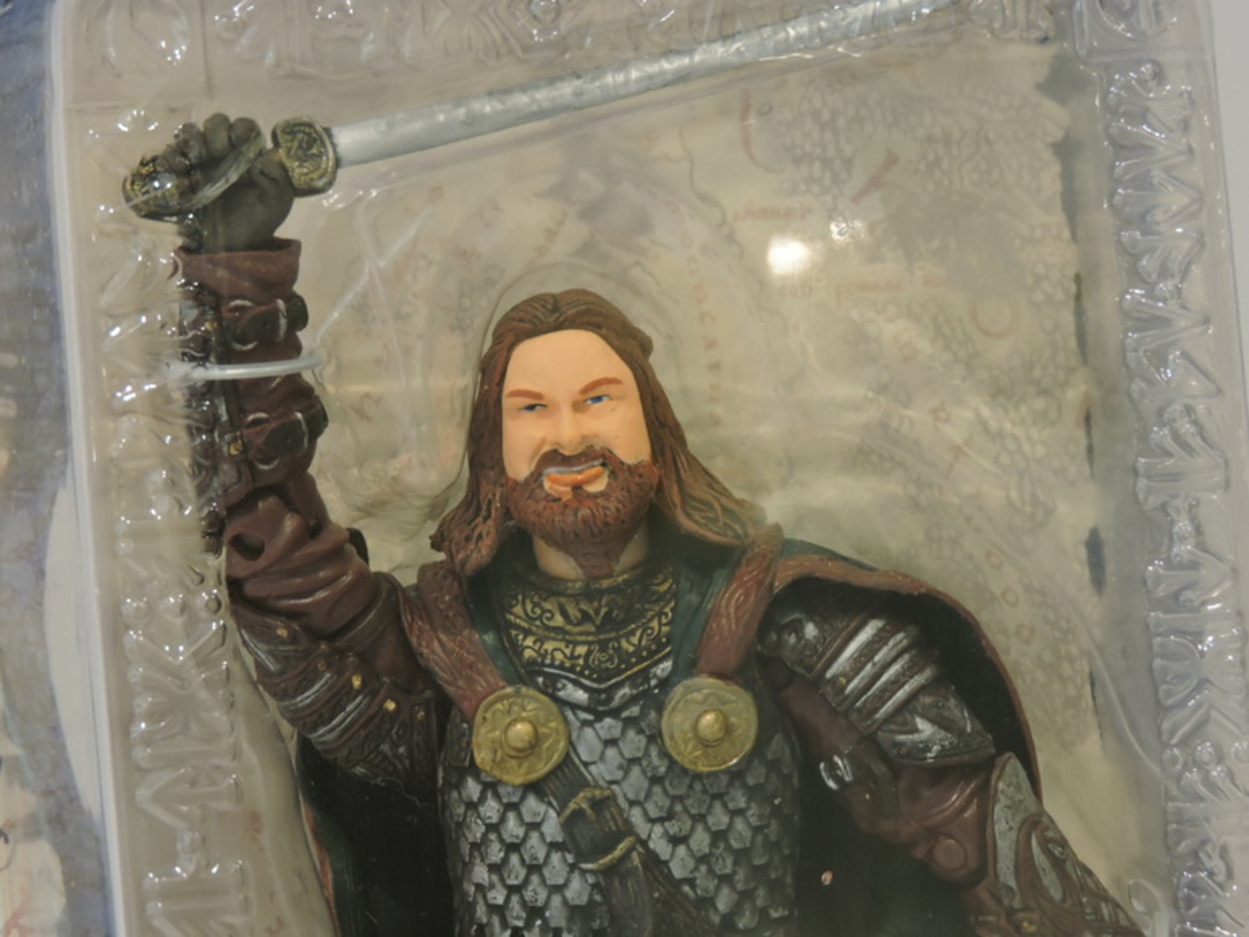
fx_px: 4150
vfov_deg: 12.9
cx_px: 624
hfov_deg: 17.1
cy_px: 468
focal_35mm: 115
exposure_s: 1/30
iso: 800
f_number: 5
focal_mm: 20.6
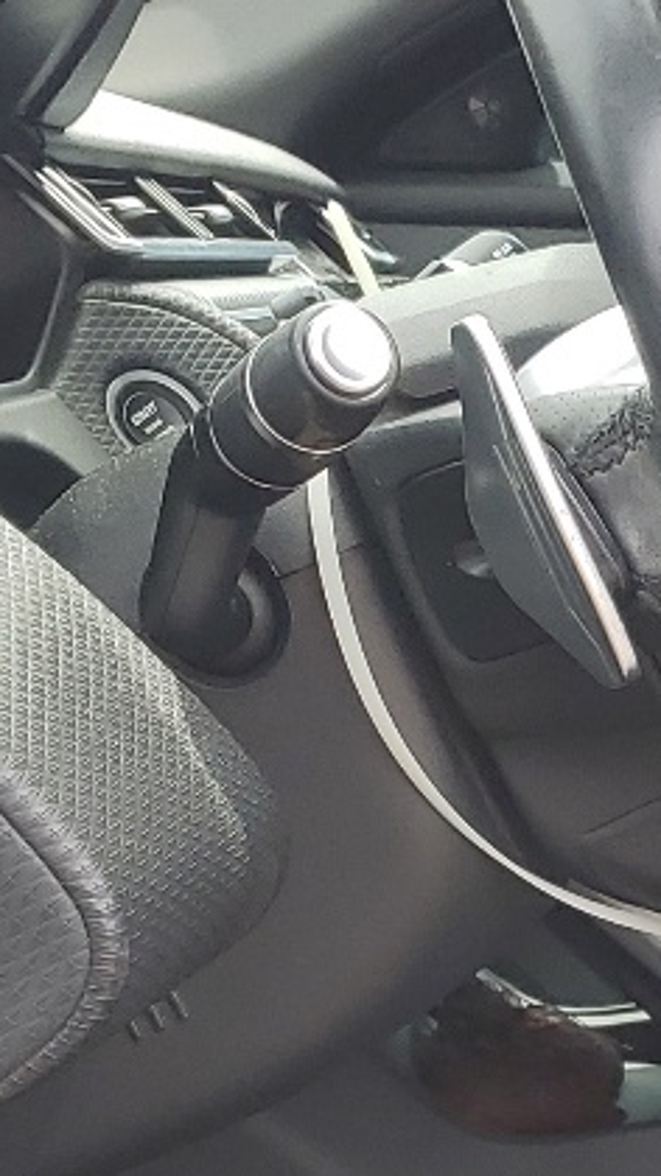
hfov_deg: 10.6
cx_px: 1132
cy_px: 1145
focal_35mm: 108
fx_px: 3368
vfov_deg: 19.3
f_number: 1.5
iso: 50
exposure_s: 1/476
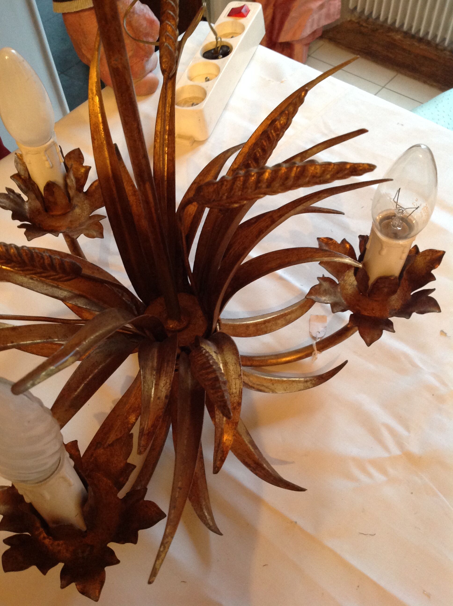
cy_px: 303
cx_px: 226
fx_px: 612
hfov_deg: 40.6
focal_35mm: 35
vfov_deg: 52.7
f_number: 2.4
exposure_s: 1/15
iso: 200
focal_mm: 4.28
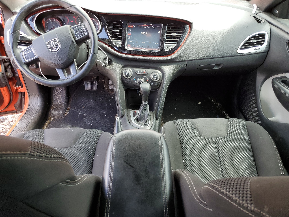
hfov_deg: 67.3
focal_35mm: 26
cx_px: 144
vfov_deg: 53.1
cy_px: 108
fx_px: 217
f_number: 1.5
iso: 52
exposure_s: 1/120
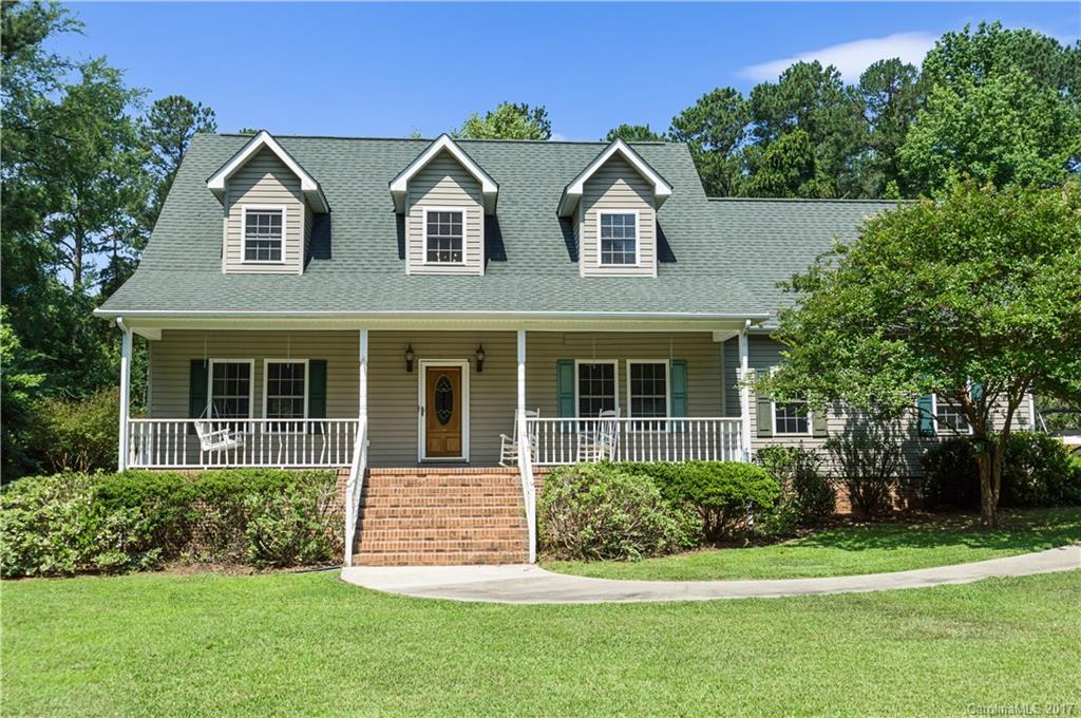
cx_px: 540
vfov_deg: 39.9
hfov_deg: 57.3
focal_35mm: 33
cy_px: 359
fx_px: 990
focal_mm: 22
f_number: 11
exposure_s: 1/500
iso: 360
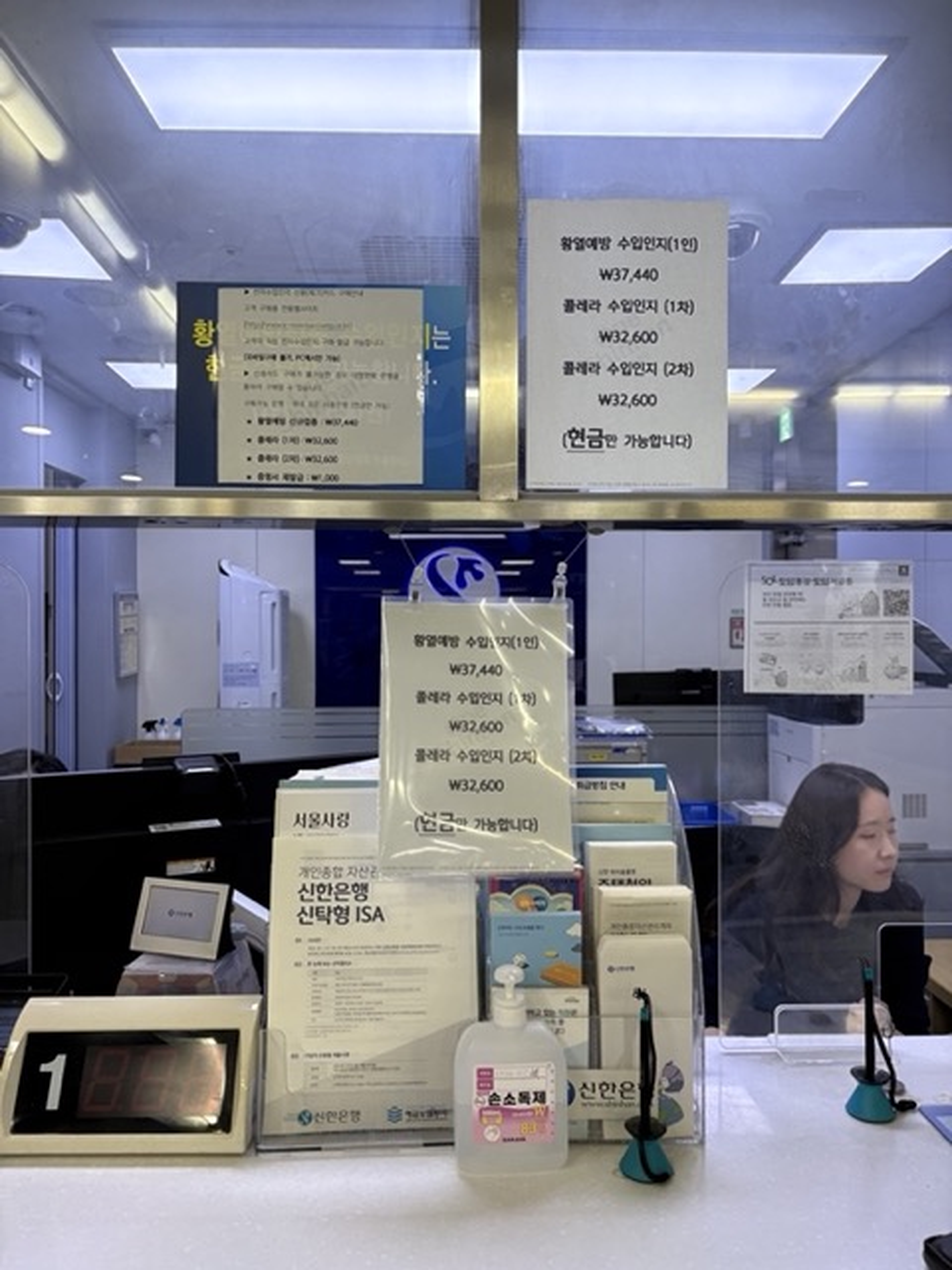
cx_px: 476
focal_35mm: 26
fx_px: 953
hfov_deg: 53.1
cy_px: 635
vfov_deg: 67.3
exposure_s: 1/120
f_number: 1.6
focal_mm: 5.96
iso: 80
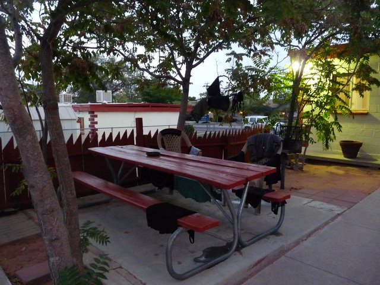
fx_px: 296
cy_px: 142
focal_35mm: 27
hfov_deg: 65.3
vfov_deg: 51.4
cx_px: 190
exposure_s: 1/13
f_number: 2.8
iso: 800
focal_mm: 4.8
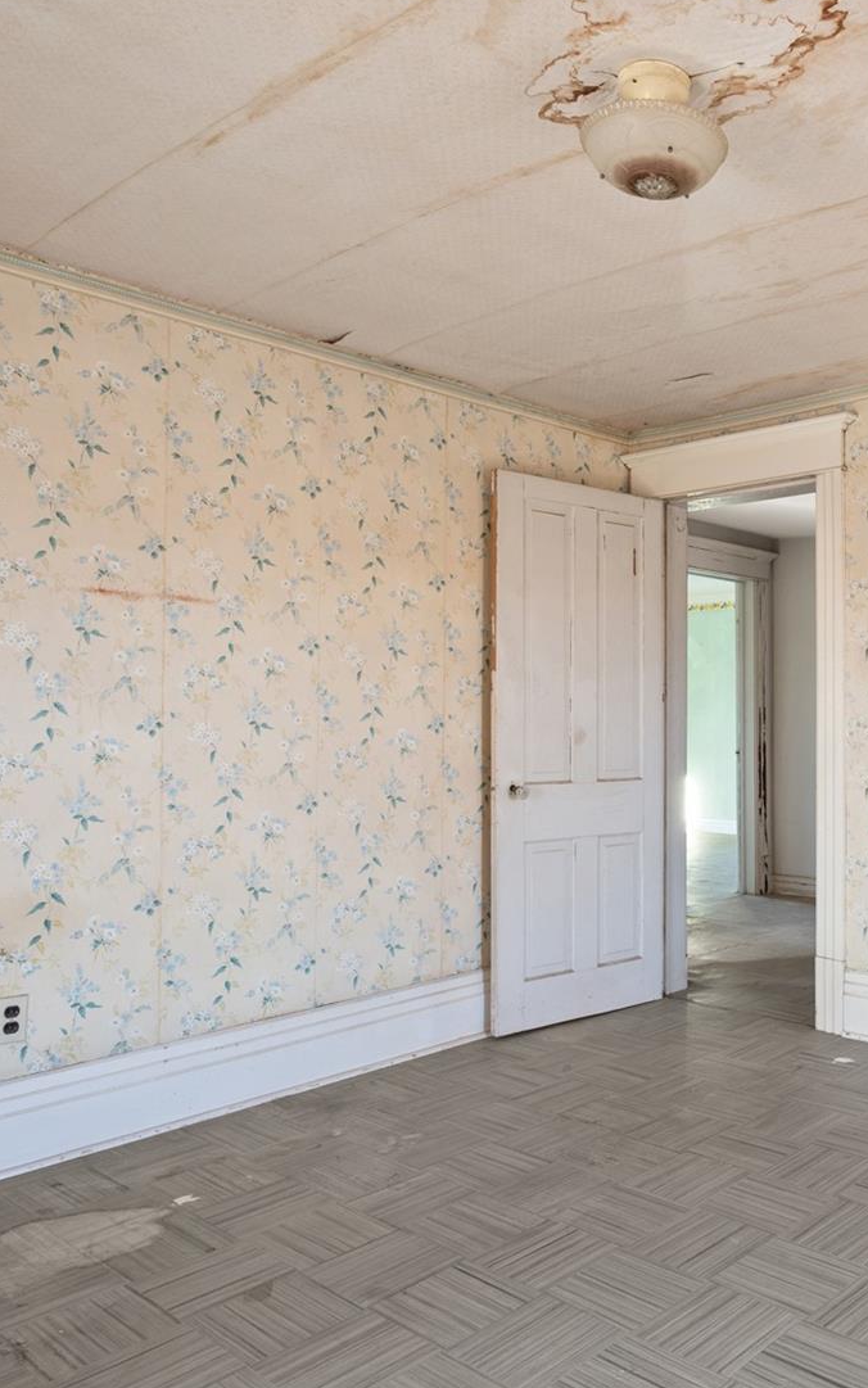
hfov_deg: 42.7
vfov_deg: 68.4
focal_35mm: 27
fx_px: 1022
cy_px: 714
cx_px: 758
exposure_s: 2.5
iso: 100
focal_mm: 14
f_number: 11
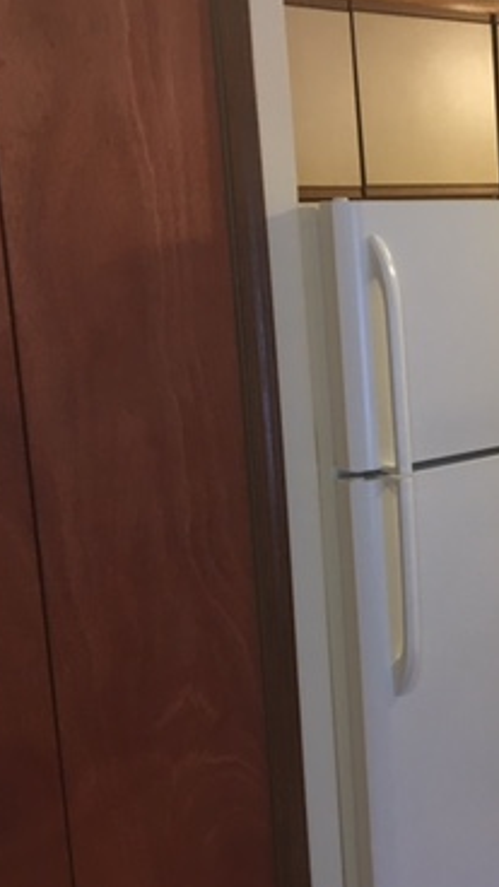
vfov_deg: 37.8
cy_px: 460
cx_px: 658
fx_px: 1294
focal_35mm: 55
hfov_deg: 20.0
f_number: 2.2
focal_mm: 4.15
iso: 80
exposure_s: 1/30
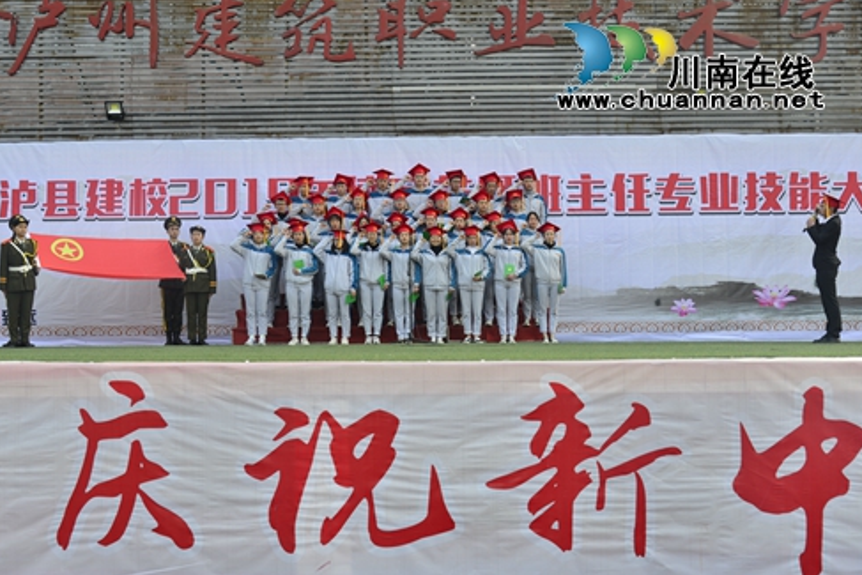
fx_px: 934
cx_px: 423
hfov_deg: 49.5
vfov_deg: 34.2
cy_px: 287
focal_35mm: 39
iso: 400
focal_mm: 38
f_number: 7.1
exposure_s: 1/250
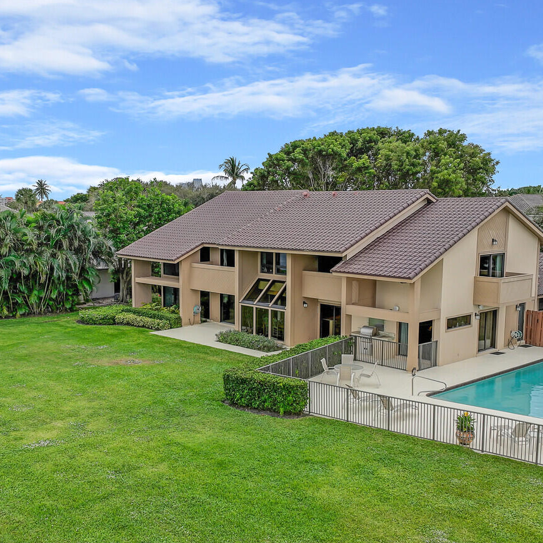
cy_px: 297
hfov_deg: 42.5
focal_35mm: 39
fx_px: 692
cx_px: 207
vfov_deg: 42.8
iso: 150
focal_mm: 12.3
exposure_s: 1/1600
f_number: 2.8
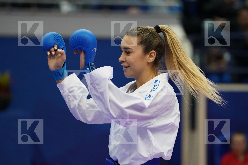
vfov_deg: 4.6
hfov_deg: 6.9
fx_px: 2067
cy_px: 82
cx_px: 124
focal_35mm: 300
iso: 2500
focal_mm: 200
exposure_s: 1/1000
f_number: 2.8
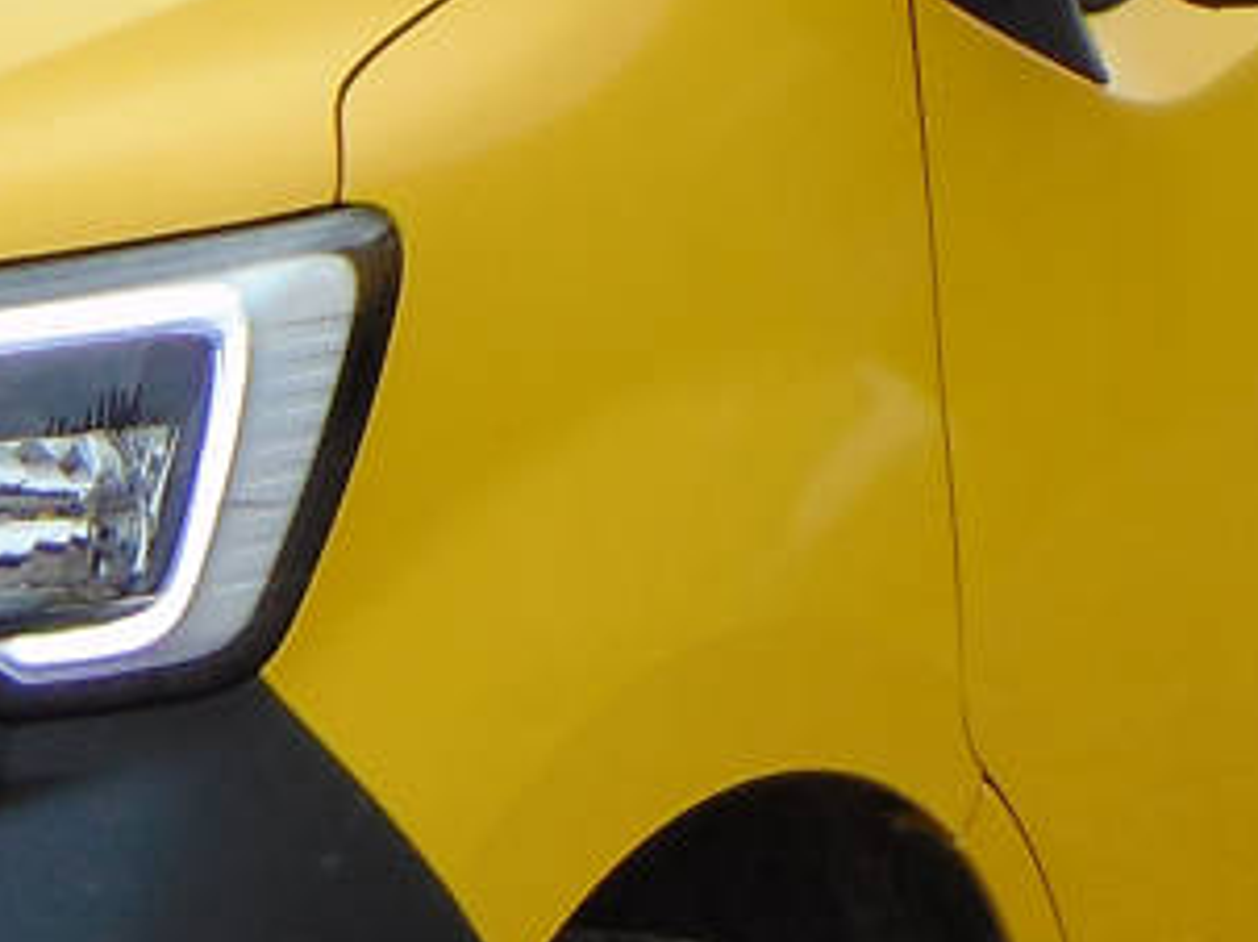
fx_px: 9623
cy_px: -150
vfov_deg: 5.6
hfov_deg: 7.5
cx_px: 621
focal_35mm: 265
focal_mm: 9
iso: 80
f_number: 3.5
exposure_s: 1/125
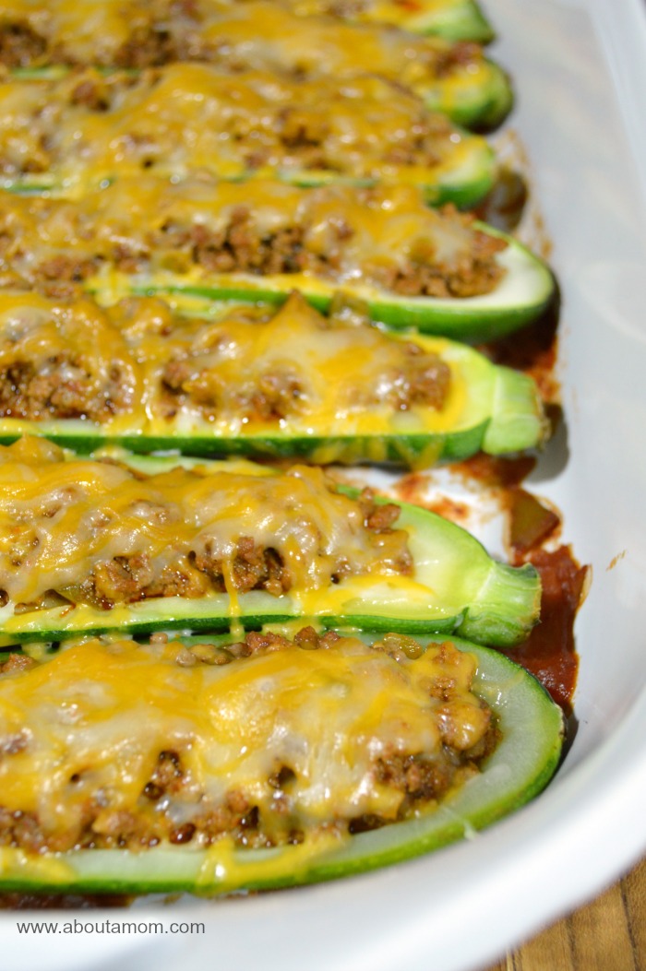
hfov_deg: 29.8
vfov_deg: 43.6
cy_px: 486
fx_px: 1214
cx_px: 323
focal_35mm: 45
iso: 800
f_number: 4.5
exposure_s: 1/60
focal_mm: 30
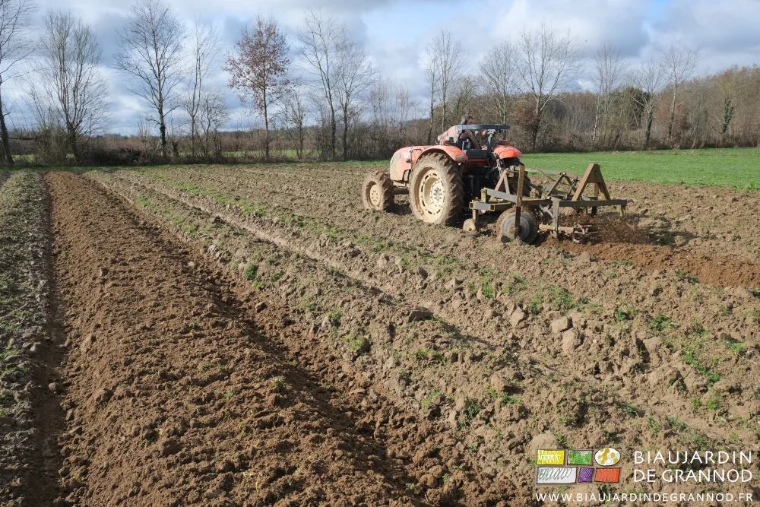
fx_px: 570
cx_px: 380
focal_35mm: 27
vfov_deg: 47.9
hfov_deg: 67.4
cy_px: 254
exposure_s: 1/420
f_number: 8
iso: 320
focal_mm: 18
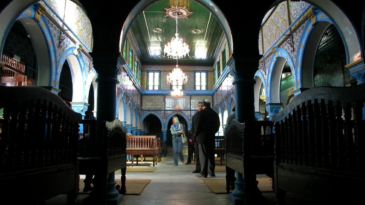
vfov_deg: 28.3
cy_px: 110
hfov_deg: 48.4
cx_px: 184
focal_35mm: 42
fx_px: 407
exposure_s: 1/20.6
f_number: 2.6
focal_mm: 7.85
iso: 100
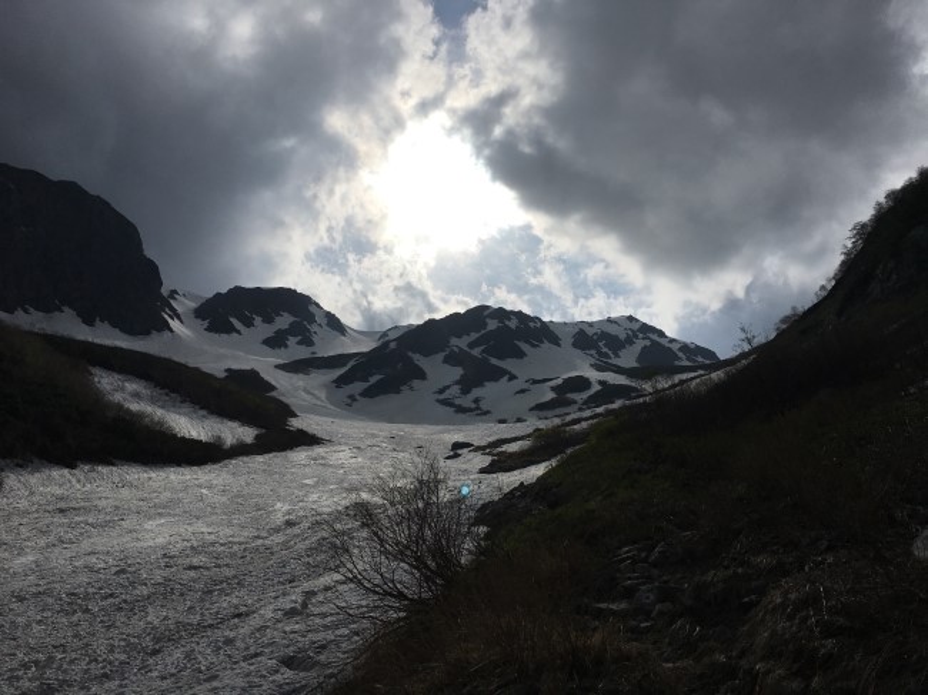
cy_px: 348
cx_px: 464
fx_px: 777
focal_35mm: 29
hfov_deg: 61.7
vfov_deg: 48.2
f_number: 2.2
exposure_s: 1/10989
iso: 25
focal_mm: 4.15
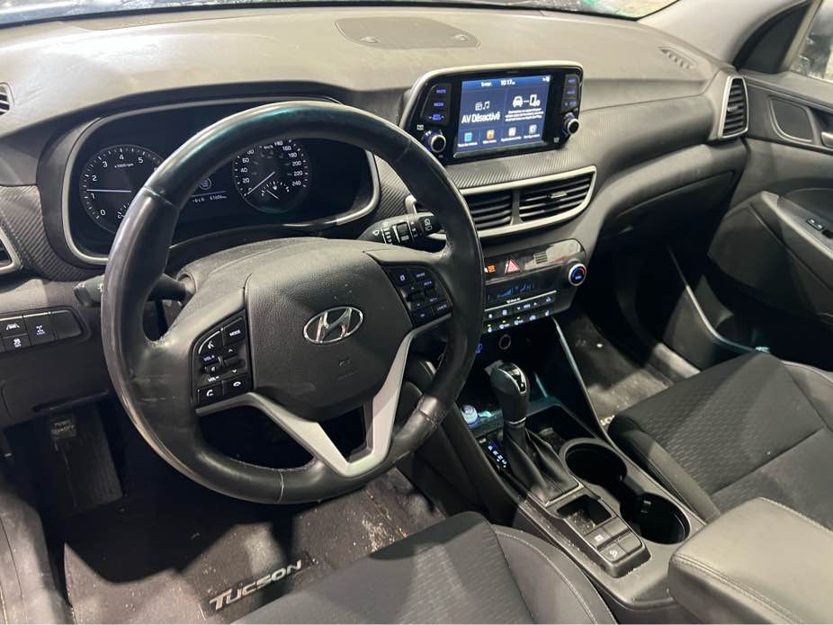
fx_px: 626
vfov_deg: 53.1
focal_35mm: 26
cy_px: 312
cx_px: 416
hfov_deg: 67.3
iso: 500
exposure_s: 1/40
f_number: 1.5
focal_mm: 5.7
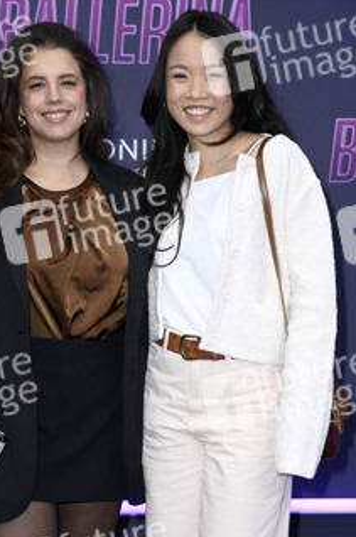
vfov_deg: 14.6
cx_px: 135
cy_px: 309
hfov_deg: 9.7
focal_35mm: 141
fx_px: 2098
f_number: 5.6
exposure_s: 1/250
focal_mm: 112
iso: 320
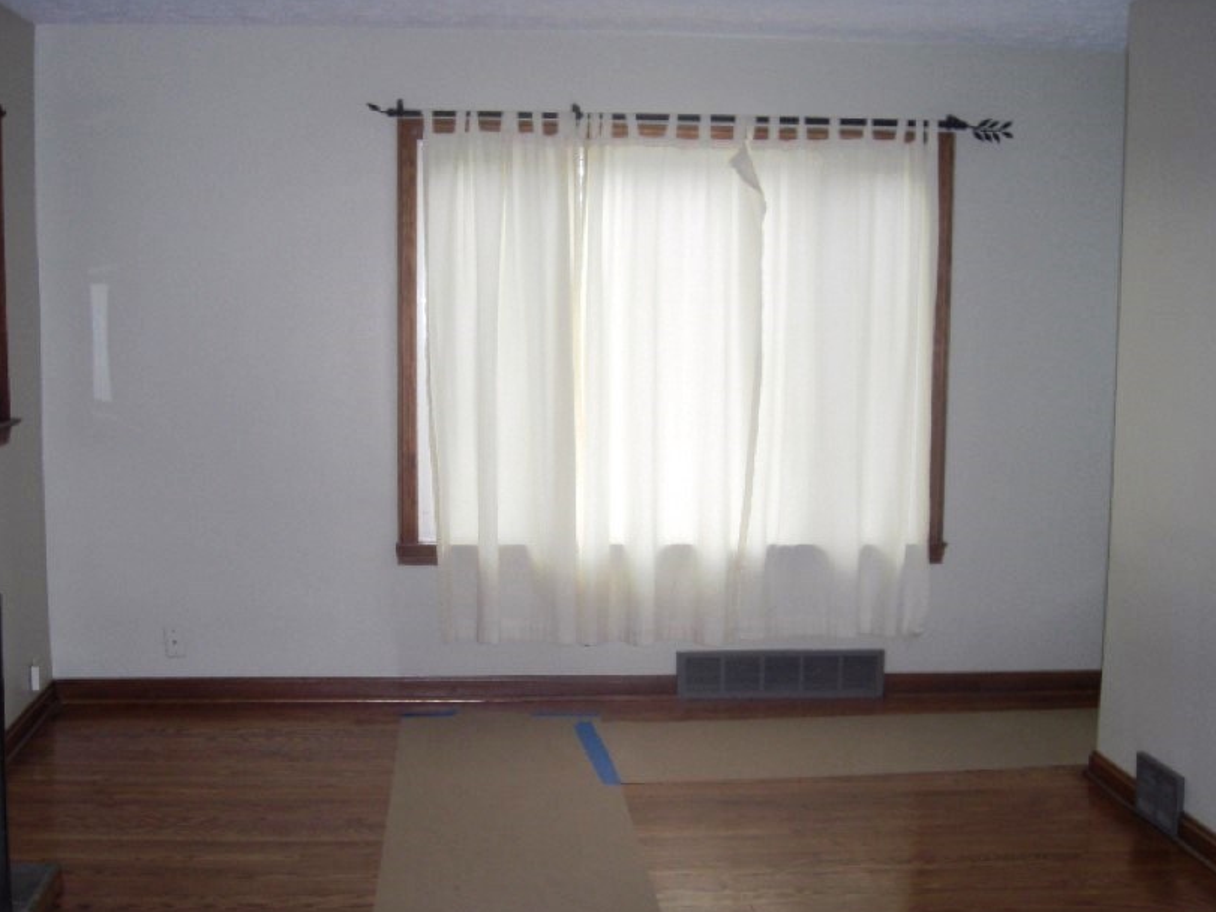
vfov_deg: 30.1
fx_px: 1686
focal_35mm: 48
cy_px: 570
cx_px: 573
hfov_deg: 39.6
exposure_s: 1/60
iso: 200
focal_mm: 7.9
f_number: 2.8
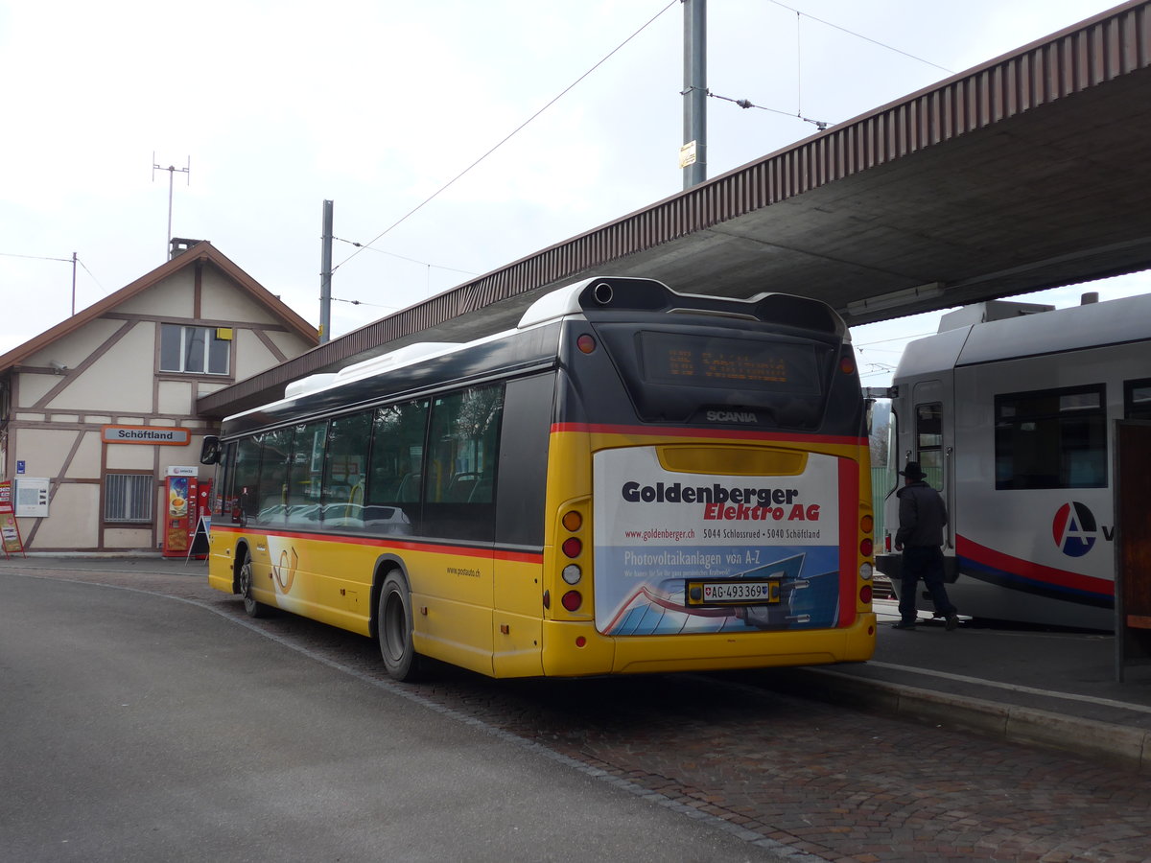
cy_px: 432
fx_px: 1297
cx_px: 576
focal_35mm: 39
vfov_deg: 36.8
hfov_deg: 47.9
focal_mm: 8
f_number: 2.8
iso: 80
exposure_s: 1/400
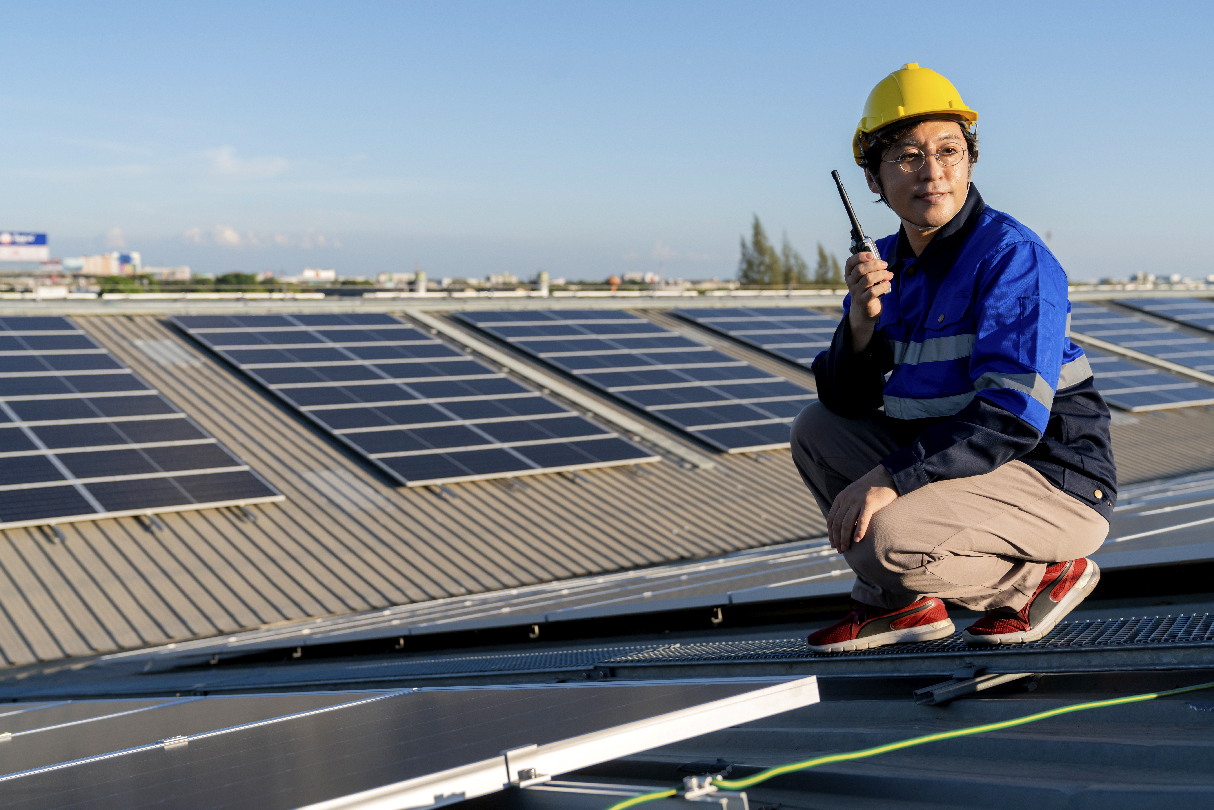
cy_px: 405
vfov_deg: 35.1
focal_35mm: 38
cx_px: 607
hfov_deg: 50.7
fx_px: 1282
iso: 250
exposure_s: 1/2000
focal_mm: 38
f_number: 4
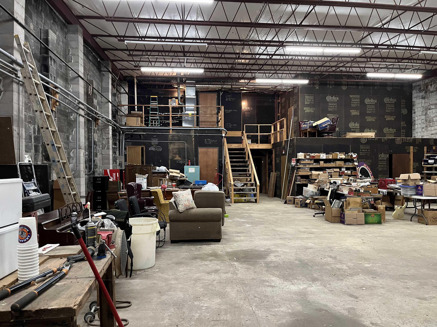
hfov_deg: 67.3
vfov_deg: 53.1
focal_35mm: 26
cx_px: 218
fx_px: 328
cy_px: 164
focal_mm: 5.1
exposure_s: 1/40
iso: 400
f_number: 1.6
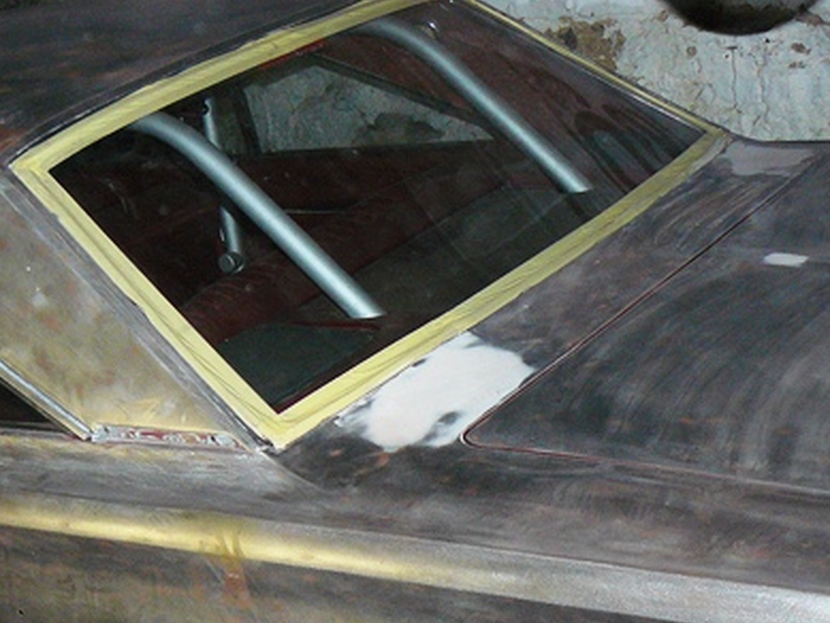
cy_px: 559
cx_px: 128
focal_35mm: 71
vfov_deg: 20.3
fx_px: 1703
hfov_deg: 26.7
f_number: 2.8
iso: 160
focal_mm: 6
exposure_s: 1/30
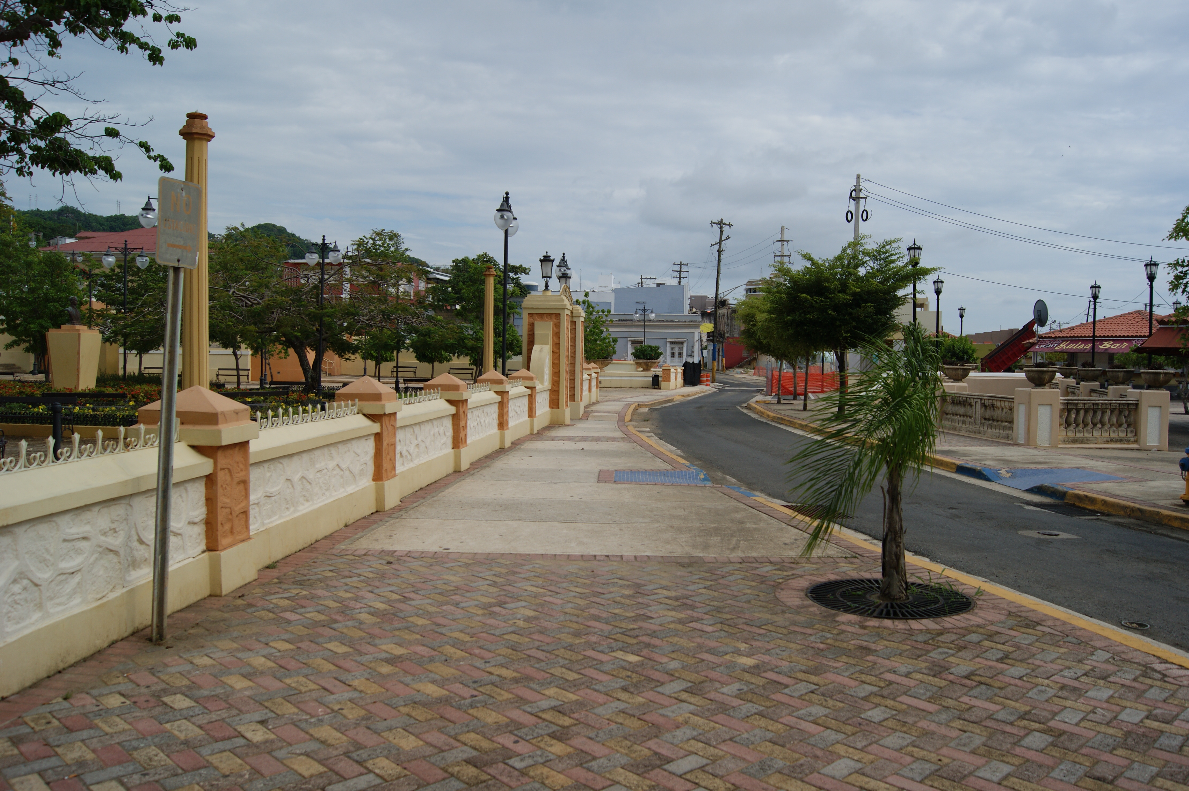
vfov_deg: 46.3
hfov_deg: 65.5
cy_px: 382
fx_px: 924
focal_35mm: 28
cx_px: 610
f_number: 5.6
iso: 100
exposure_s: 1/1000
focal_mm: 18
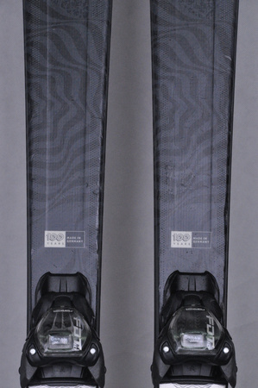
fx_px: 1697
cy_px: 194
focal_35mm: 158
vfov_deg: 13.1
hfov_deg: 8.7
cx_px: 129
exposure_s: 1/125
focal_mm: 105
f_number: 11
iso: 3200
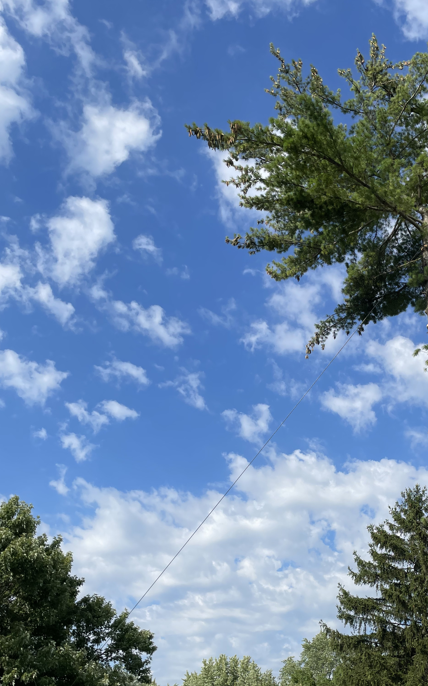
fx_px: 690
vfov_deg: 52.1
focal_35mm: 37
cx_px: 342
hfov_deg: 33.4
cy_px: 435
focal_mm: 4.2
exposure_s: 1/3205
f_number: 1.6
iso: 32
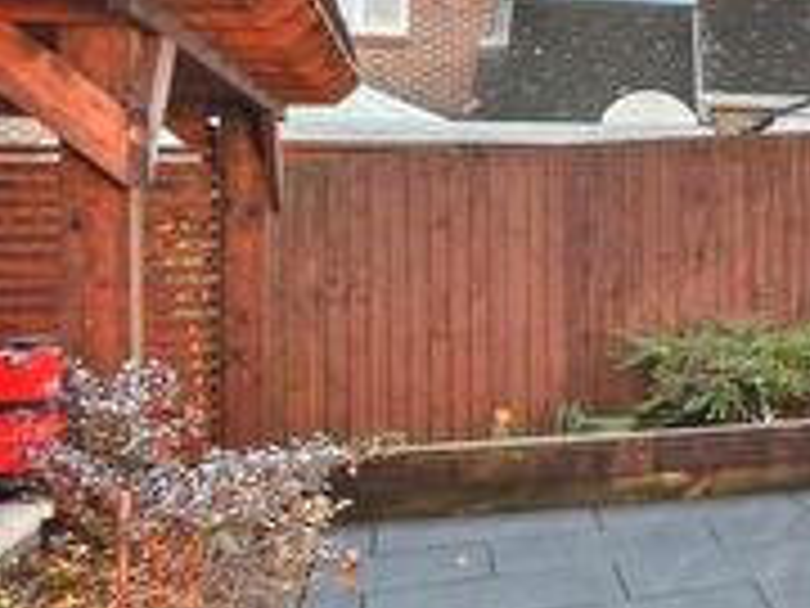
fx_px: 1310
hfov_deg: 23.4
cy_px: 218
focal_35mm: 56
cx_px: 1354
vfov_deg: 26.0
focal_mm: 10
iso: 640
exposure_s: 1/160
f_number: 6.3
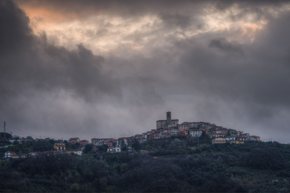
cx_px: 145
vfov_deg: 13.0
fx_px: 846
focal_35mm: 105
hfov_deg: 19.5
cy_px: 96
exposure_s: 1/20
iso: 100
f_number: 11
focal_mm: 70
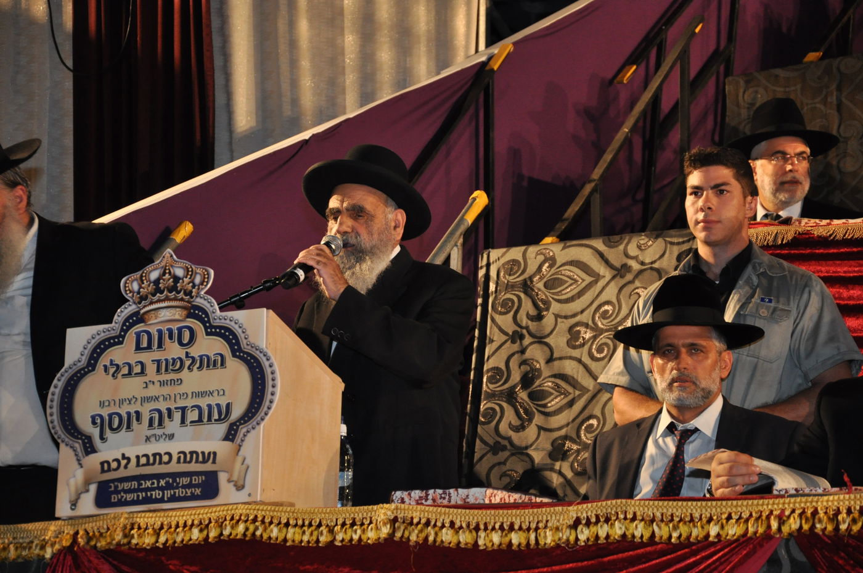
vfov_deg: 11.4
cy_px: 286
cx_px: 432
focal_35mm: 120
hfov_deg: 17.1
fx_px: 2872
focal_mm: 80
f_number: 5.6
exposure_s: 1/60
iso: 1000
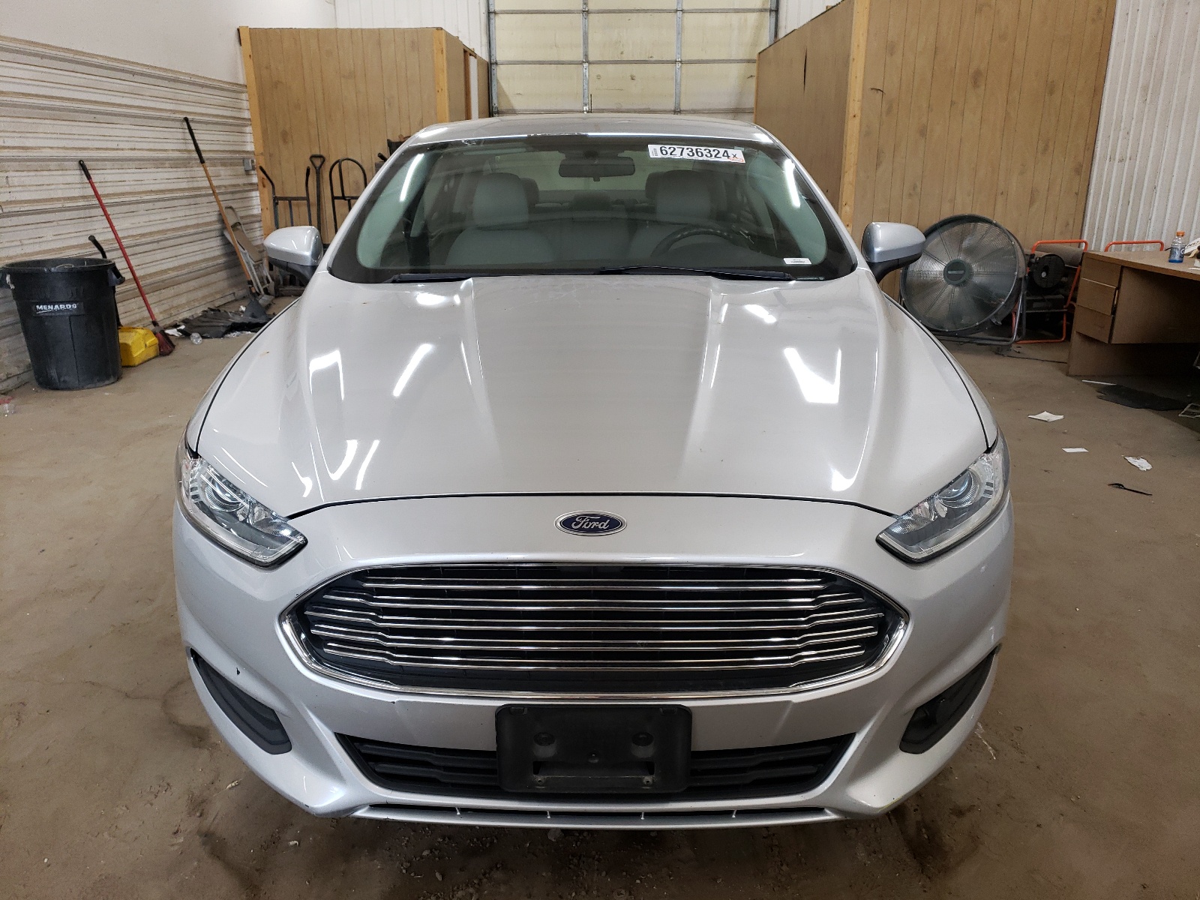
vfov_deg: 53.1
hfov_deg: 67.3
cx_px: 600
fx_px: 901
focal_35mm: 26
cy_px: 450
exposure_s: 1/60.2
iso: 107
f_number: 1.5
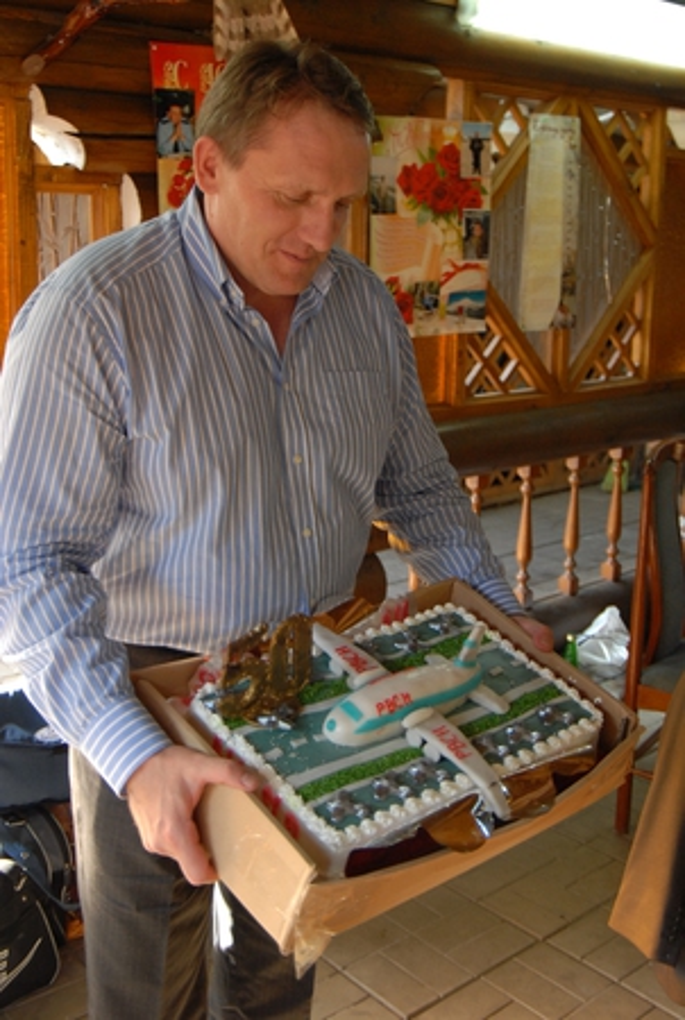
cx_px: 342
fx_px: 1193
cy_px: 510
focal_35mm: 42
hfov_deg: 32.0
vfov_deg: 46.3
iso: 500
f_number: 3.8
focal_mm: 28
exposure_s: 1/60
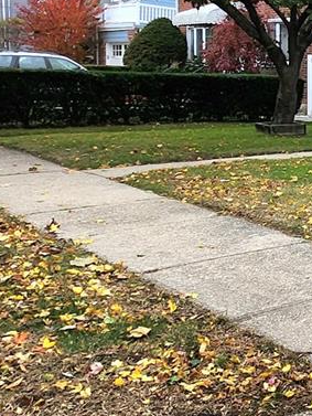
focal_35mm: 53
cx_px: 573
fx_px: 637
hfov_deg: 19.7
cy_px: 116
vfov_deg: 35.5
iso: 32
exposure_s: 1/147
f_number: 2.2
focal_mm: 1.74
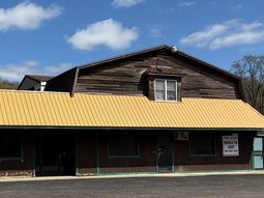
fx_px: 389
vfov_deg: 28.4
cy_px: 129
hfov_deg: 35.4
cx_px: 29
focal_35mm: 51
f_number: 1.6
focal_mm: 5.96
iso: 50
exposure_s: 1/4608
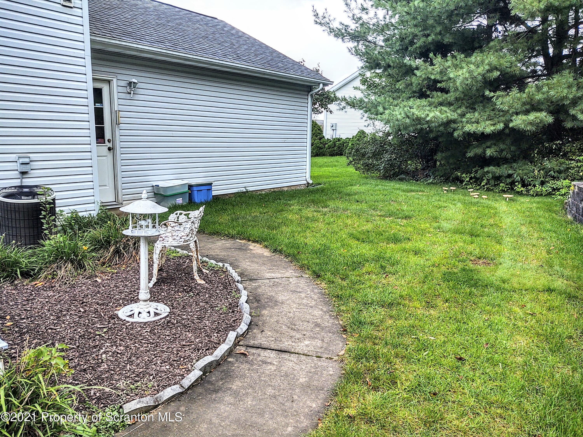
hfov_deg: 65.3
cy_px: 218
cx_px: 292
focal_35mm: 27
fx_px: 455
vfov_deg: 51.4
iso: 100
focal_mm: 4.75
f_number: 1.7
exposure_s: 1/539
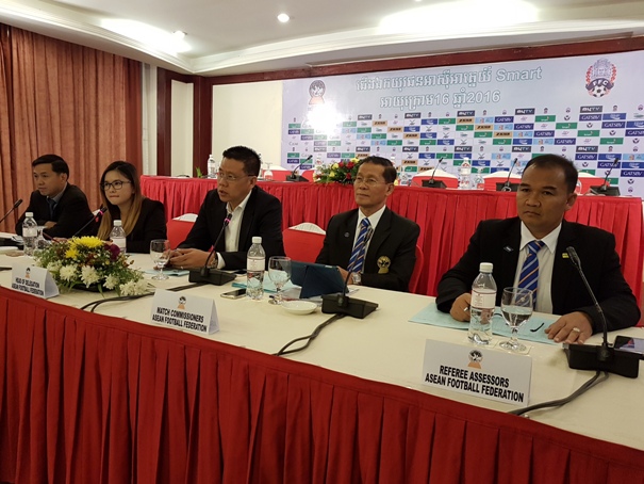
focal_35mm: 26
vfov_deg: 53.1
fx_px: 484
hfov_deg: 67.3
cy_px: 242
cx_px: 322
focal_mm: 4.2
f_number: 1.7
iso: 160
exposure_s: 1/50
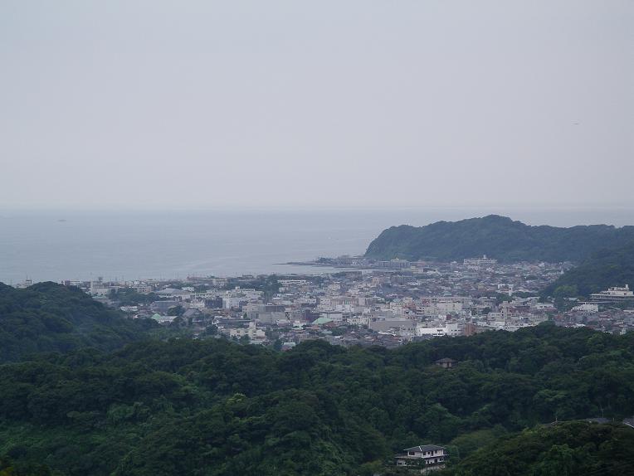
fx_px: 2859
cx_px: 317
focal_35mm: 156
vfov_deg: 9.5
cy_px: 238
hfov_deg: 12.7
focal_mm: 32.5
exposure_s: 1/125
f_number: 4.6
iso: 100
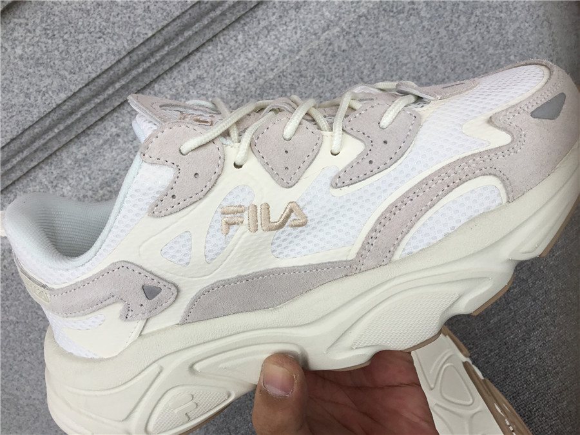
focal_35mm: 31
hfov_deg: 58.4
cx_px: 290
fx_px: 519
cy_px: 218
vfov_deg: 45.4
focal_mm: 3.3
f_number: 2.4
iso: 25
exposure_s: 1/301
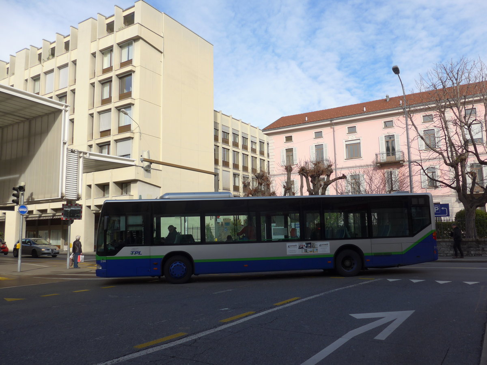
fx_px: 408
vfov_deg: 48.2
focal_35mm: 29
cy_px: 182
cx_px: 244
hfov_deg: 61.7
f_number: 2.8
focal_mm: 6
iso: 80
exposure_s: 1/1000
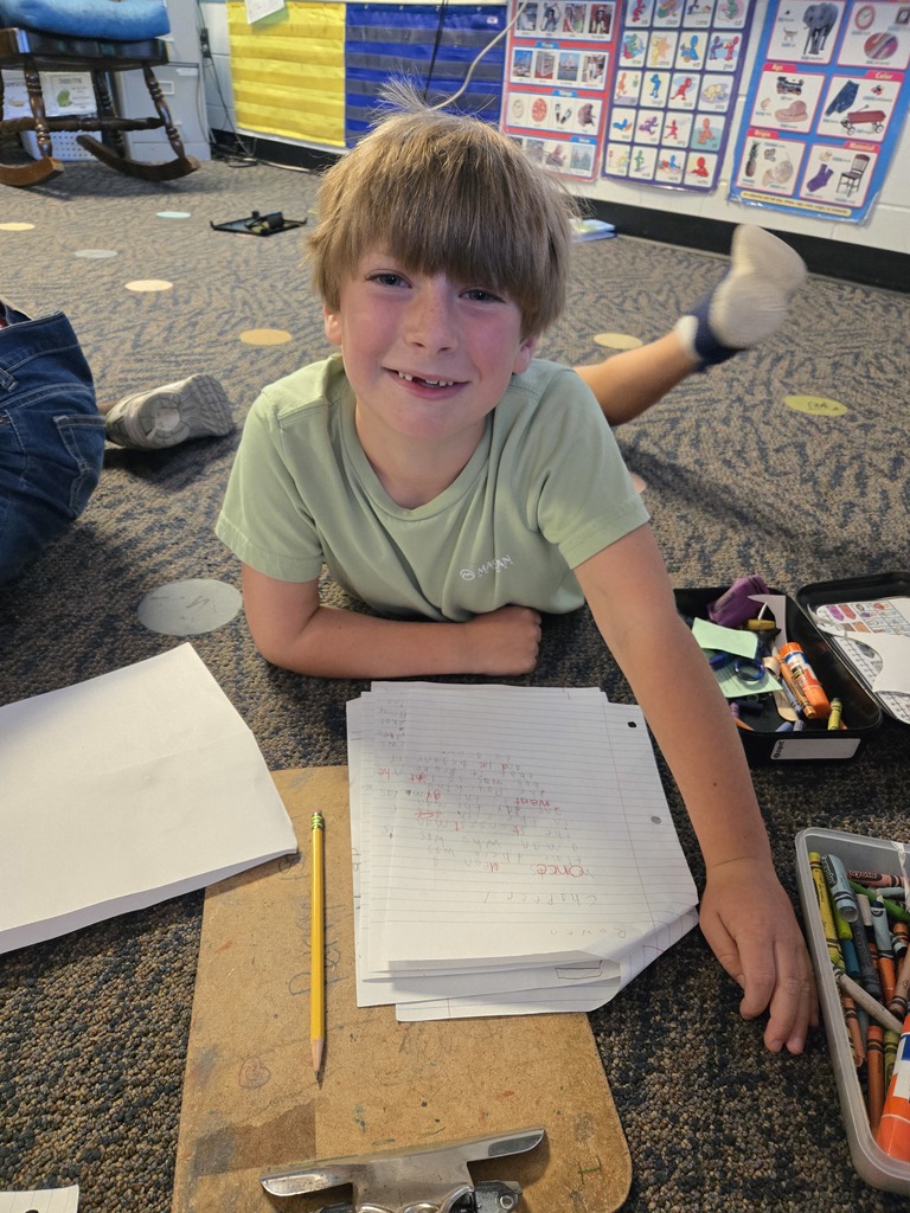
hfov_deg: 58.9
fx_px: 806
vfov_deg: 73.9
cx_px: 455
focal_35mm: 23
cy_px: 606
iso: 1000
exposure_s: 1/60
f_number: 1.8
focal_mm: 5.4
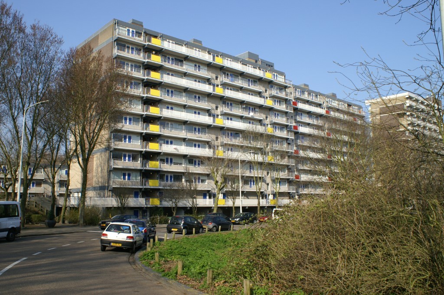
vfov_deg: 43.5
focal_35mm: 30
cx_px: 222
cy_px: 148
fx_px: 370
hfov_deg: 62.0
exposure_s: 1/160
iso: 100
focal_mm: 20
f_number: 10
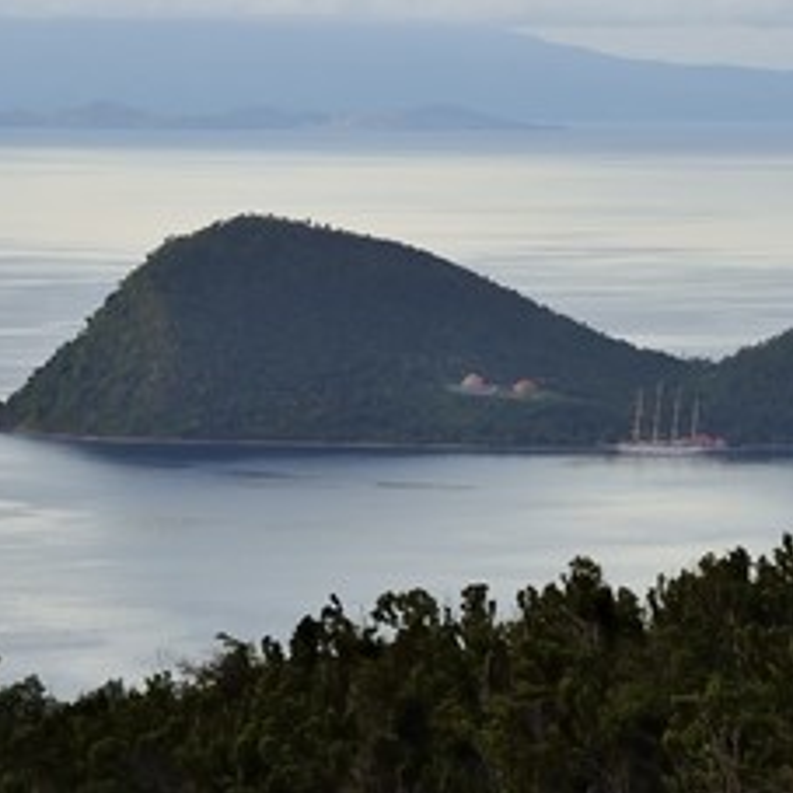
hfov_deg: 6.0
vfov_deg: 6.0
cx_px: 524
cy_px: 307
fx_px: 7542
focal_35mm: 291
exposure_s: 1/200
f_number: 5
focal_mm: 185
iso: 800
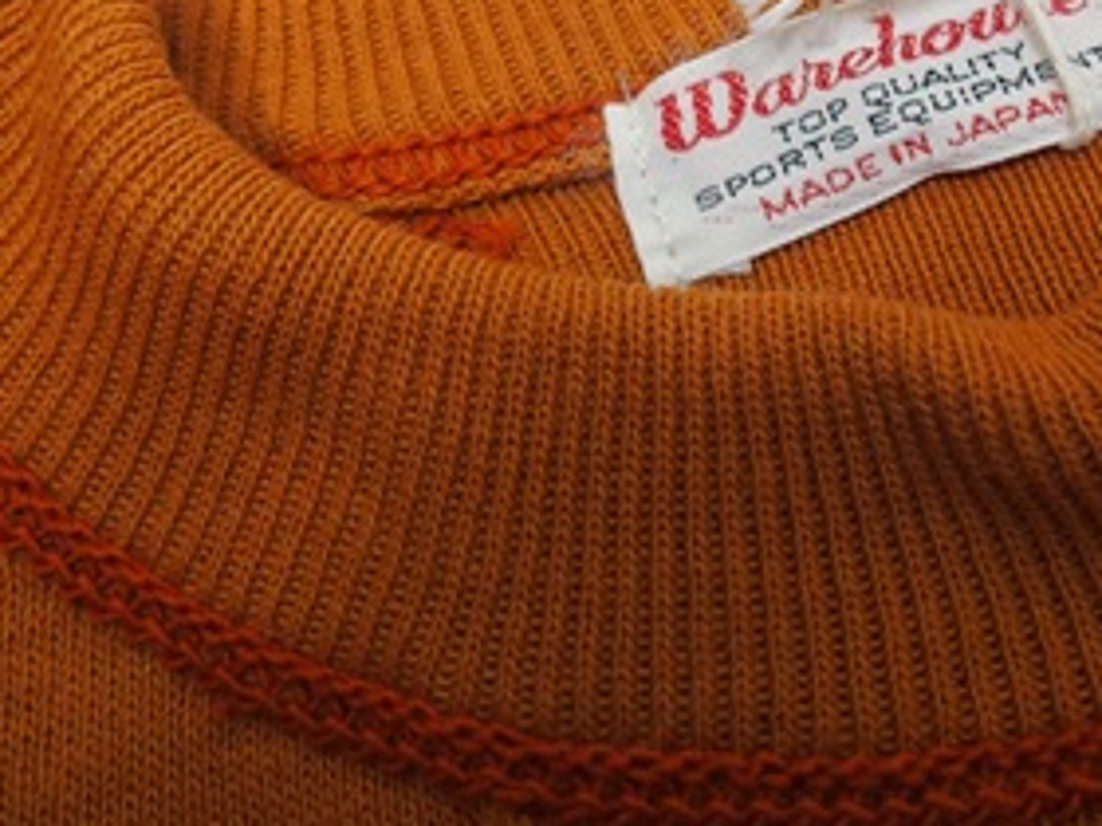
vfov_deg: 28.2
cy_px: 104
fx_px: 1592
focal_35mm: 50
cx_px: 862
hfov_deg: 37.0
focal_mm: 6
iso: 640
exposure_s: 1/250
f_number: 2.8
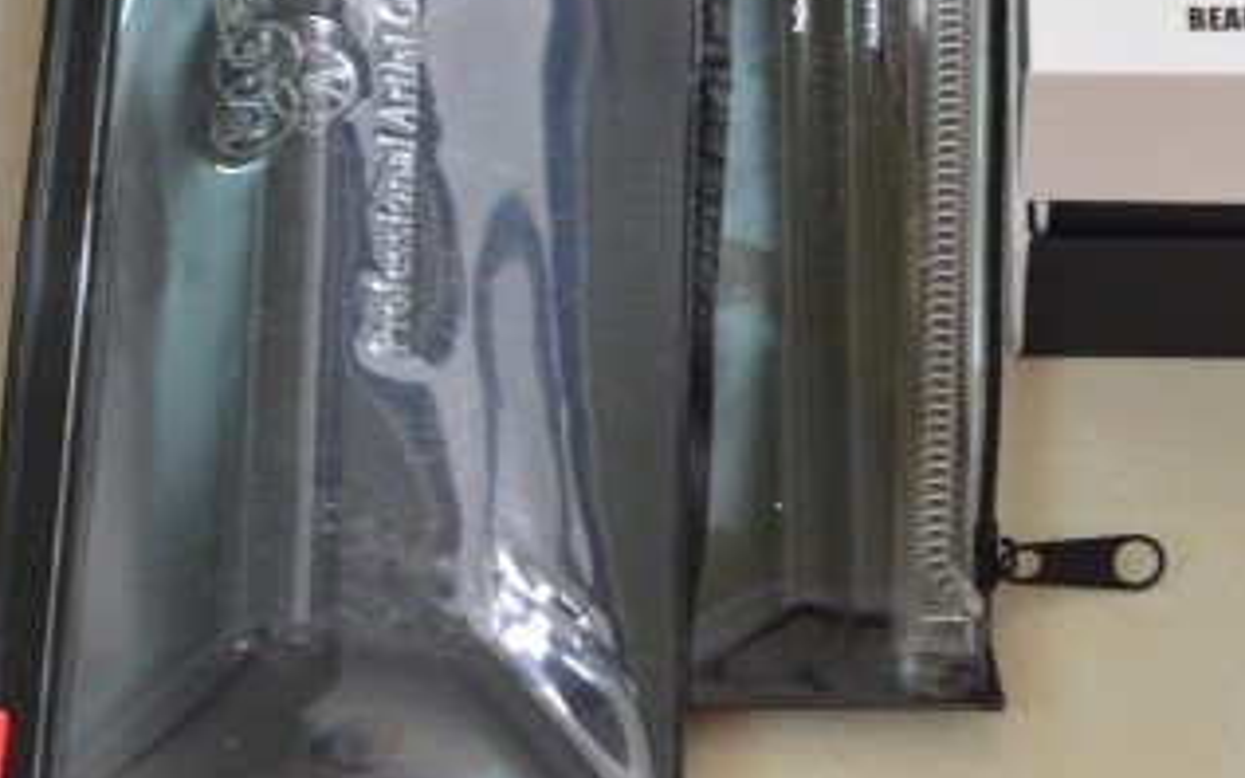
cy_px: 126
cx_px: 640
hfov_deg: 13.2
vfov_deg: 8.2
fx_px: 5393
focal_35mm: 159
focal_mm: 55
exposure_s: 1/13
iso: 1000
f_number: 8
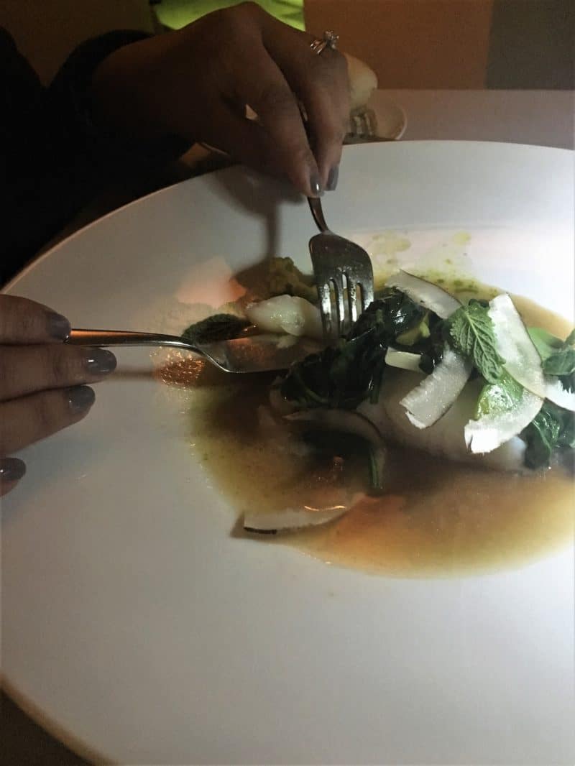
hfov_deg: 48.2
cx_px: 288
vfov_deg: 61.6
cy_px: 383
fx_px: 642
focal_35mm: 29
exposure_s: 1/17
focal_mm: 4.15
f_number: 2.2
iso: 320
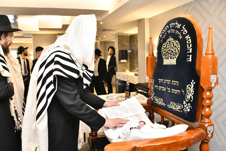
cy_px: 77
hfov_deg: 63.7
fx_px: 182
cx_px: 114
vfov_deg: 45.0
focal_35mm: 29
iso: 2500
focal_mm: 28
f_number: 5.6
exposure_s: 1/160
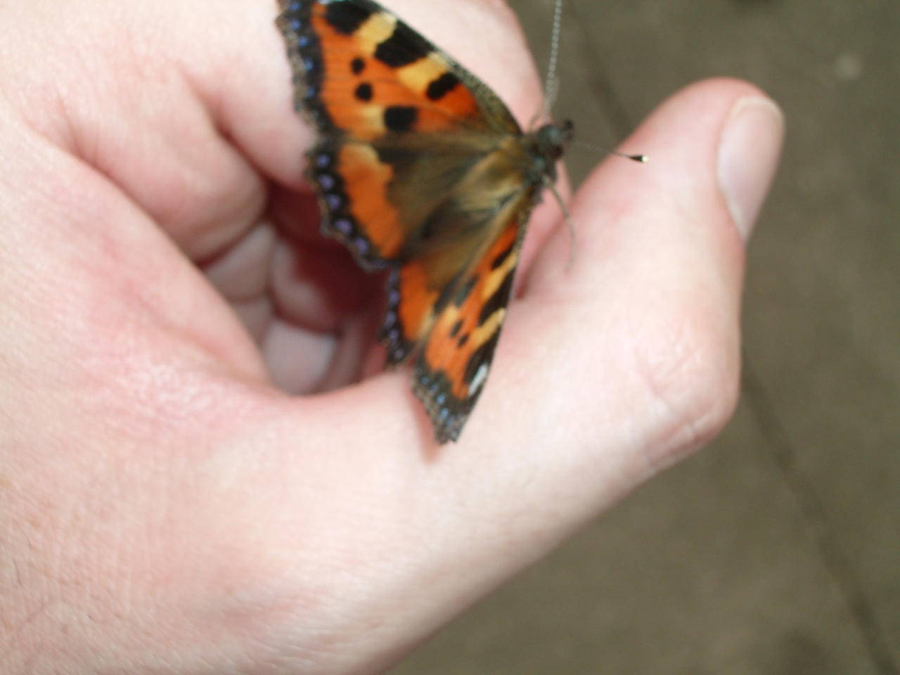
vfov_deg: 23.7
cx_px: 450
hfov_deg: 31.2
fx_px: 1612
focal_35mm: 62
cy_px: 338
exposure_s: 1/200
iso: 80
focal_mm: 10.2
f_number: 5.6
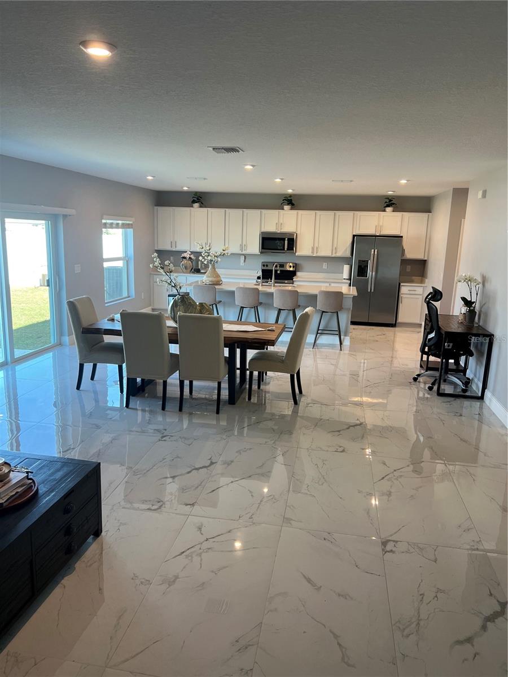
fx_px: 509
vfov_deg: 67.3
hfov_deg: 53.1
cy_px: 338
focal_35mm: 26
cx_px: 254
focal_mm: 5.7
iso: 64
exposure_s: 1/120
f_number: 1.5
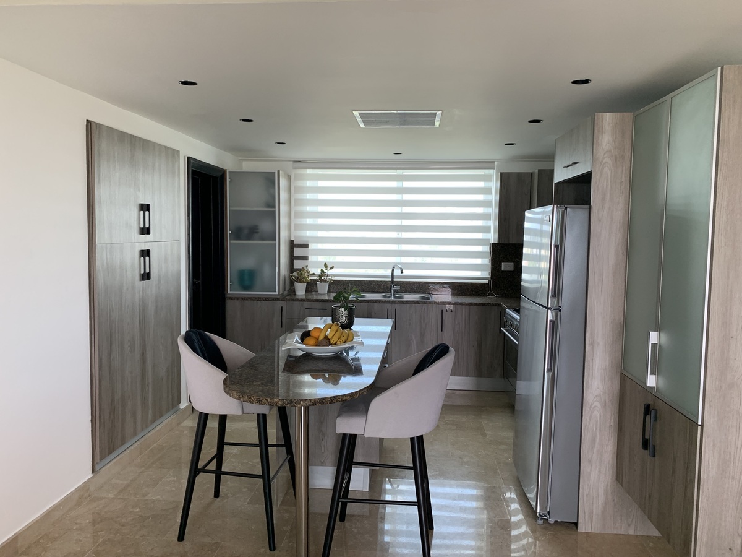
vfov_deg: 53.1
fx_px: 557
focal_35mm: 26
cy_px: 278
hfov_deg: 67.3
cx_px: 371
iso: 80
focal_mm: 4.25
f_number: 1.8
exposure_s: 1/121
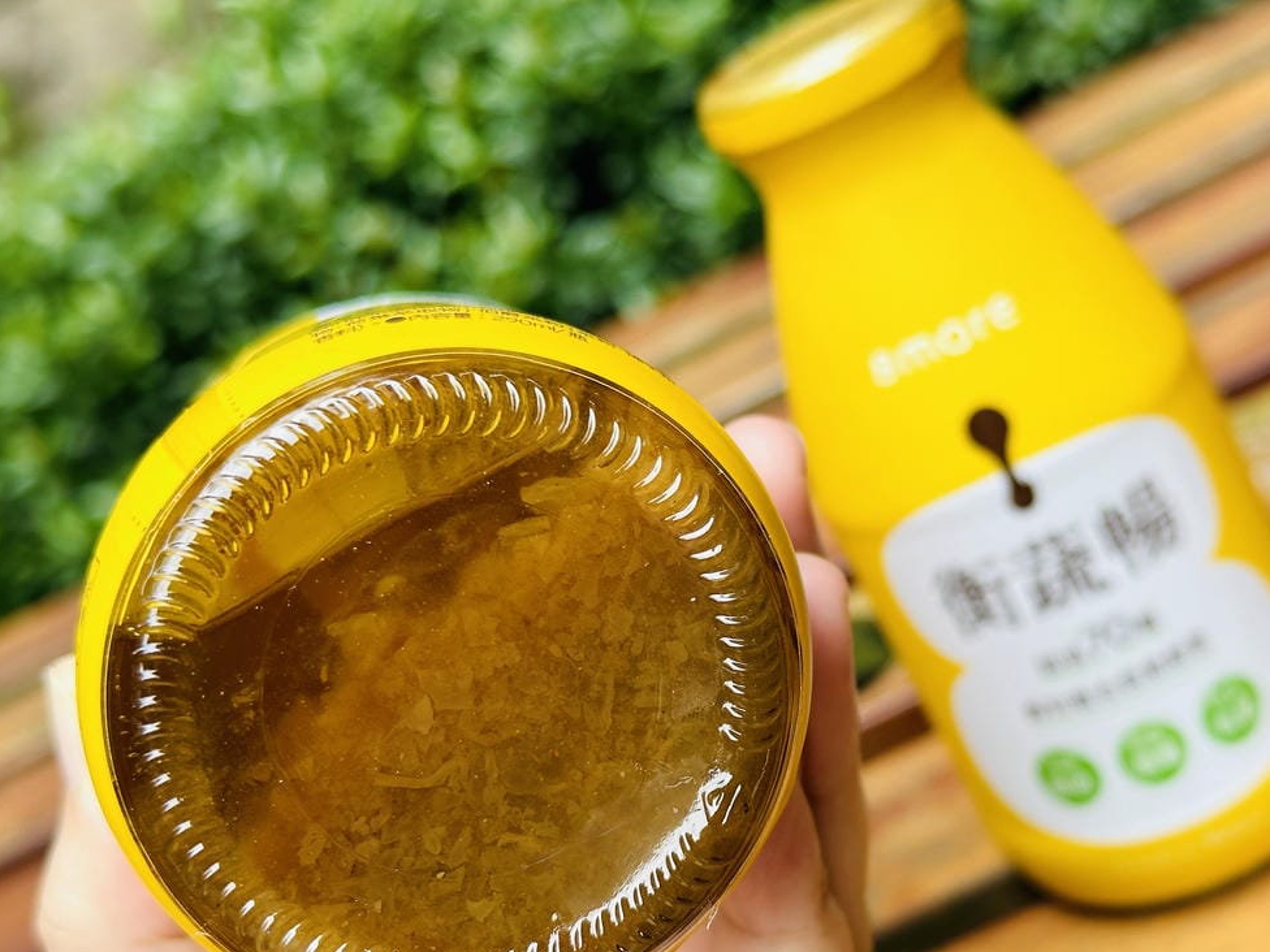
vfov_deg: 24.8
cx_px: 756
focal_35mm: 59
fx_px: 2165
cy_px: 554
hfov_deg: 32.6
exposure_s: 1/121
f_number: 1.78
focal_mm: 6.86
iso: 50
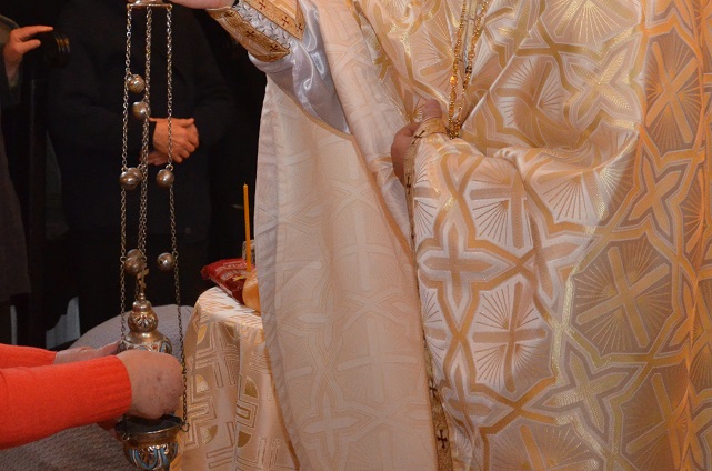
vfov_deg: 11.5
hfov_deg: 17.3
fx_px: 2328
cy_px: 82
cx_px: 187
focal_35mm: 118
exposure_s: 1/60
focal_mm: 42
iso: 3200
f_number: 4.8
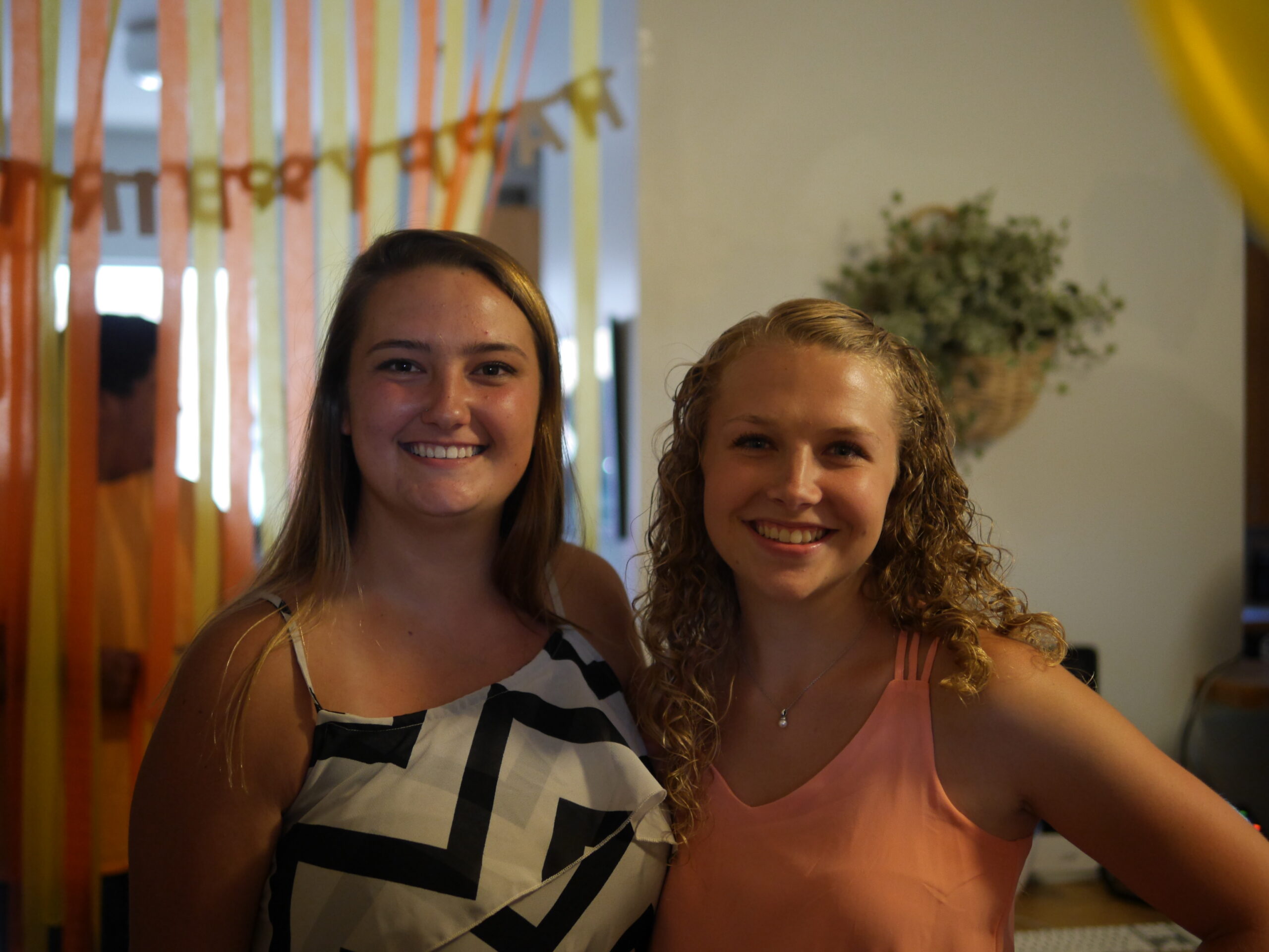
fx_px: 1833
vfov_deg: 29.1
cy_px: 476
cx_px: 634
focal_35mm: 50
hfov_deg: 38.2
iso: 800
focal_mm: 25
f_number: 1.4
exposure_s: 1/60
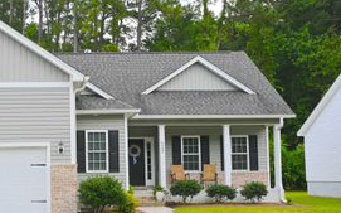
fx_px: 589
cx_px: 54
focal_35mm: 63
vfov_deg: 20.4
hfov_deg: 31.2
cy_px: 133
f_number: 5.6
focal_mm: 22.5
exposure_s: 1/250
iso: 125
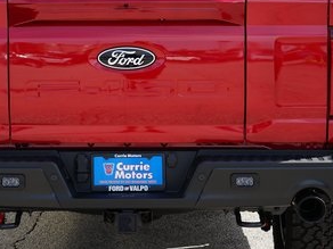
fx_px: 1135
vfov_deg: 12.5
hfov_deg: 16.7
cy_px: 67
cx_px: 123
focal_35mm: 118
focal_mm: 56
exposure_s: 1/80
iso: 100
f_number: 10
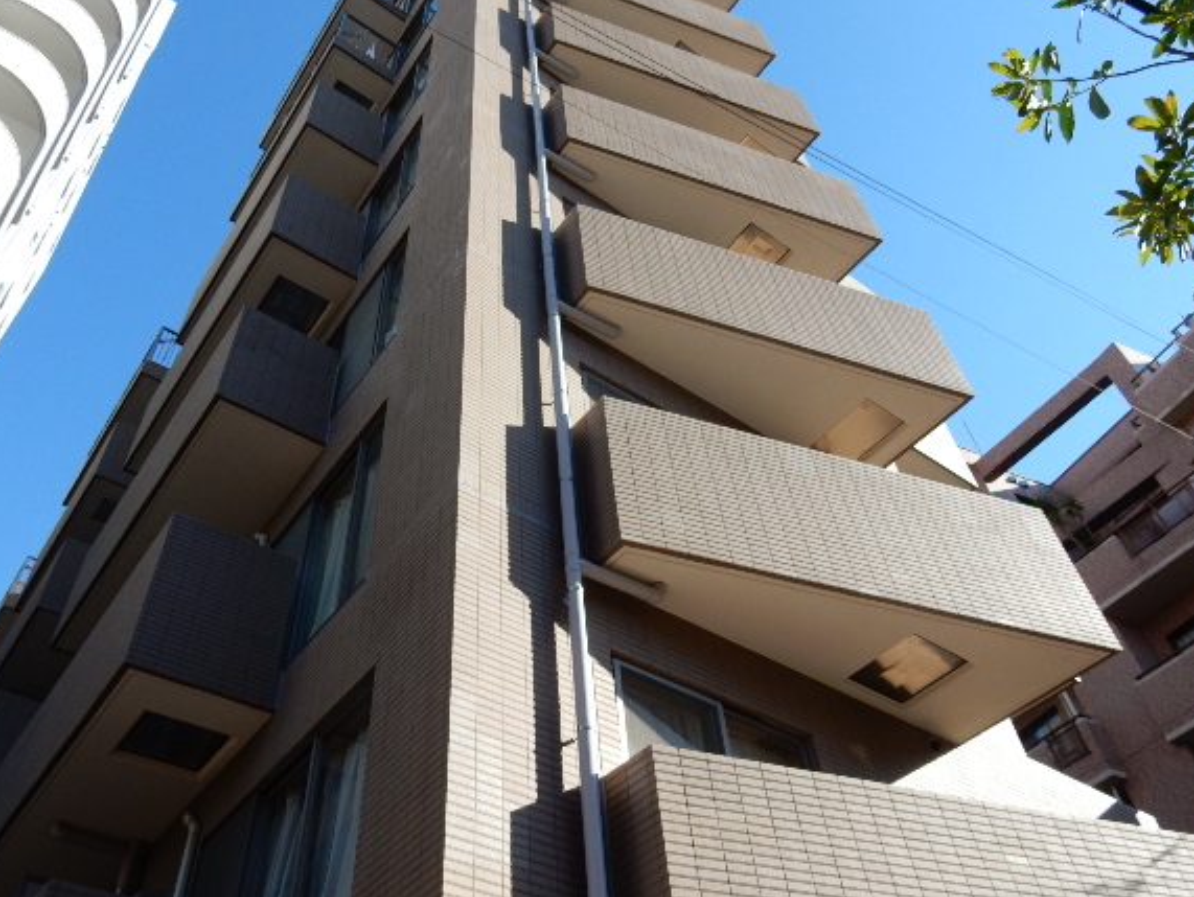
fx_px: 966
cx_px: 556
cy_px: 414
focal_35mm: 28
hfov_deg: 63.3
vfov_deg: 49.7
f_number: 3.7
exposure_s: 1/640
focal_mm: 4.5
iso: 125
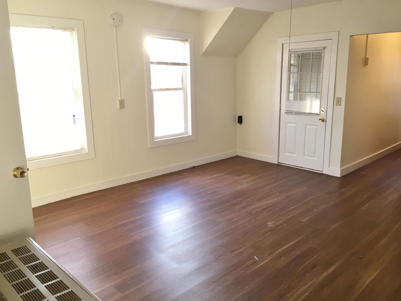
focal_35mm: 29
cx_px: 200
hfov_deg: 61.7
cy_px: 150
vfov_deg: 48.2
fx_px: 336
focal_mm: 4.15
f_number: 2.2
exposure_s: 1/30
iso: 64
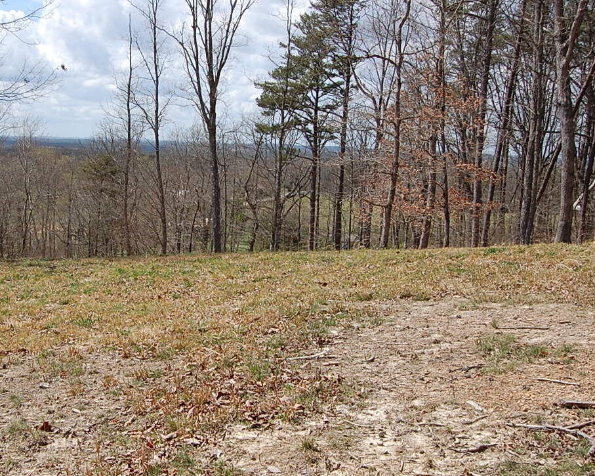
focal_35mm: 42
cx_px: 157
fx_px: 739
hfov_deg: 42.6
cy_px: 233
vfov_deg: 35.7
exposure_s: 1/320
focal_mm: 18
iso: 200
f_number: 9
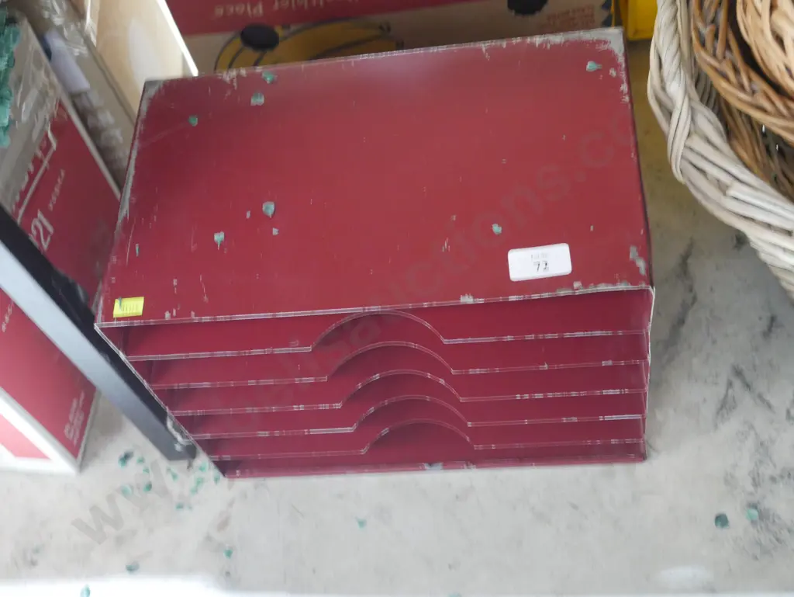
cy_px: 298
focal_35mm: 46
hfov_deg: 41.2
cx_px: 397
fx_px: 1056
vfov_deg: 31.5
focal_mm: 23
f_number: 5.6
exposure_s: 1/10
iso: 3200
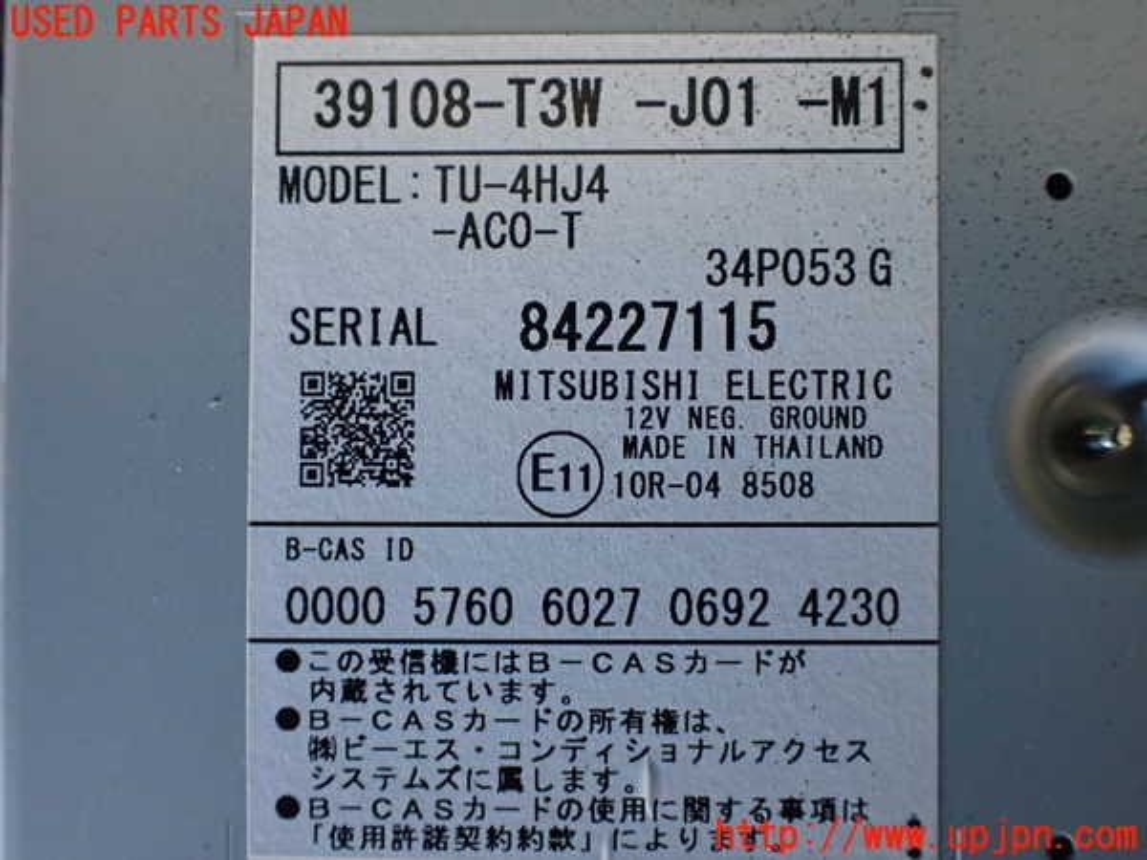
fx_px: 994
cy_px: 430
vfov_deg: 46.8
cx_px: 574
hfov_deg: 60.0
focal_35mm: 30
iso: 500
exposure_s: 1/125
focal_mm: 5.4
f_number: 2.3
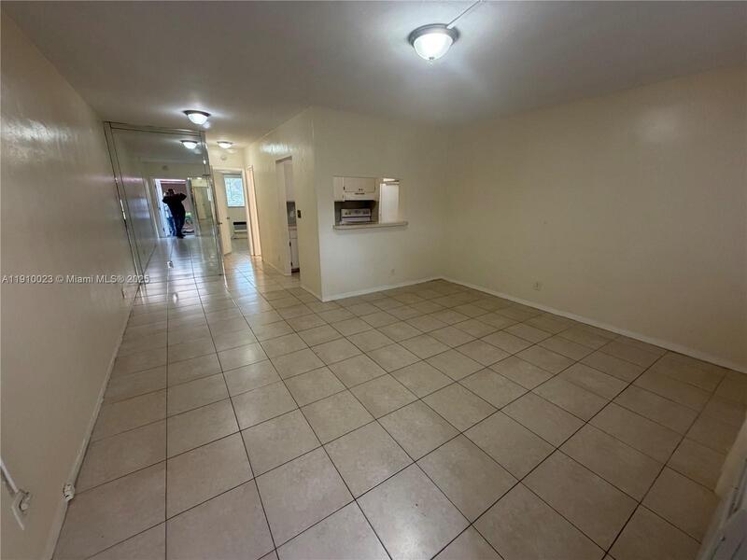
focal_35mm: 14
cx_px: 374
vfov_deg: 85.7
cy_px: 280
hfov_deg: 102.1
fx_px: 302
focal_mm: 2.22
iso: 320
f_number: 2.2
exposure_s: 1/120
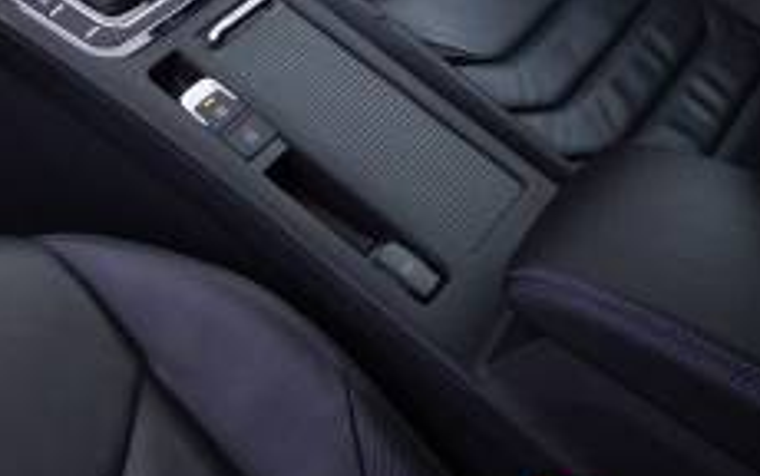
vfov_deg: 17.9
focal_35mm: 68
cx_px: -10
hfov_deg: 28.2
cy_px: -149
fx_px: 1409
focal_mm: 16
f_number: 3.5
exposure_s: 1/200
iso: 5000
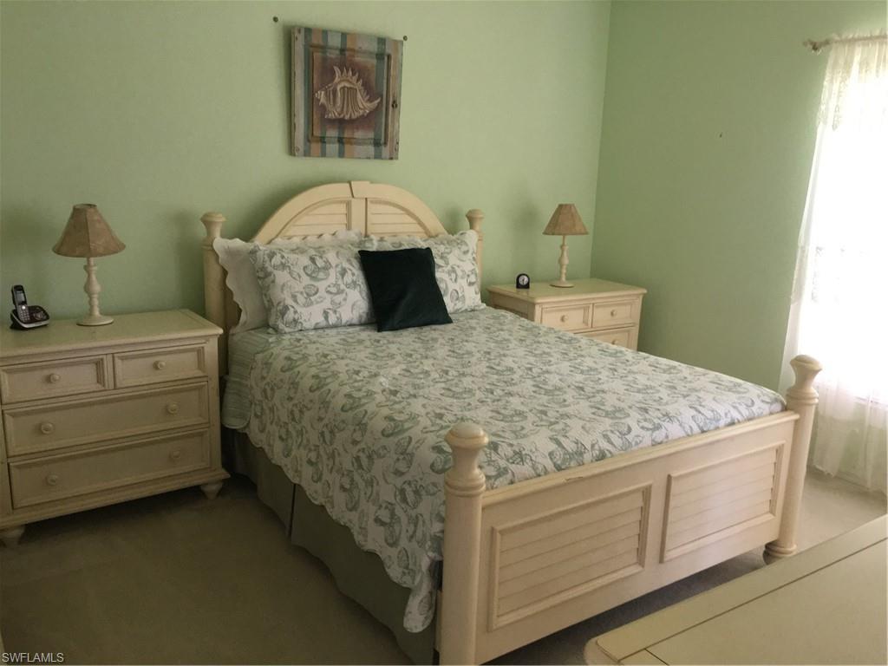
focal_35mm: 29
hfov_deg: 61.7
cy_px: 333
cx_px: 444
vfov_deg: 48.2
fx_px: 744
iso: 200
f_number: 2.2
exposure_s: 1/24
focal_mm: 4.15
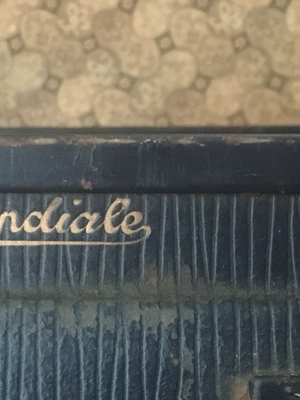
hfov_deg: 17.2
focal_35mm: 85
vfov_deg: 22.8
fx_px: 982
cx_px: 42
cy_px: 309
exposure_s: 1/17
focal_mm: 4.15
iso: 250
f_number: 2.2
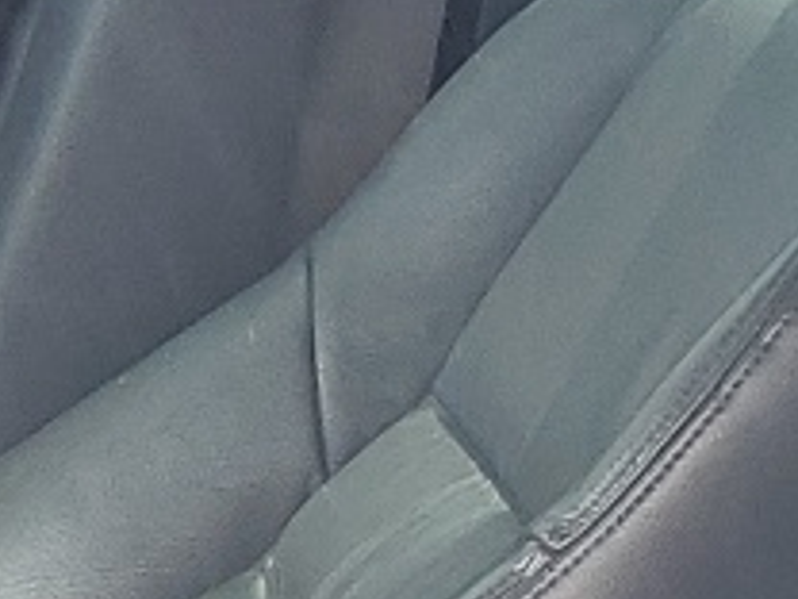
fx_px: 4611
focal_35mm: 200
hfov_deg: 8.9
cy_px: 1332
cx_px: -1136
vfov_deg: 7.1
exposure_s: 1/278
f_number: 1.5
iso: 50
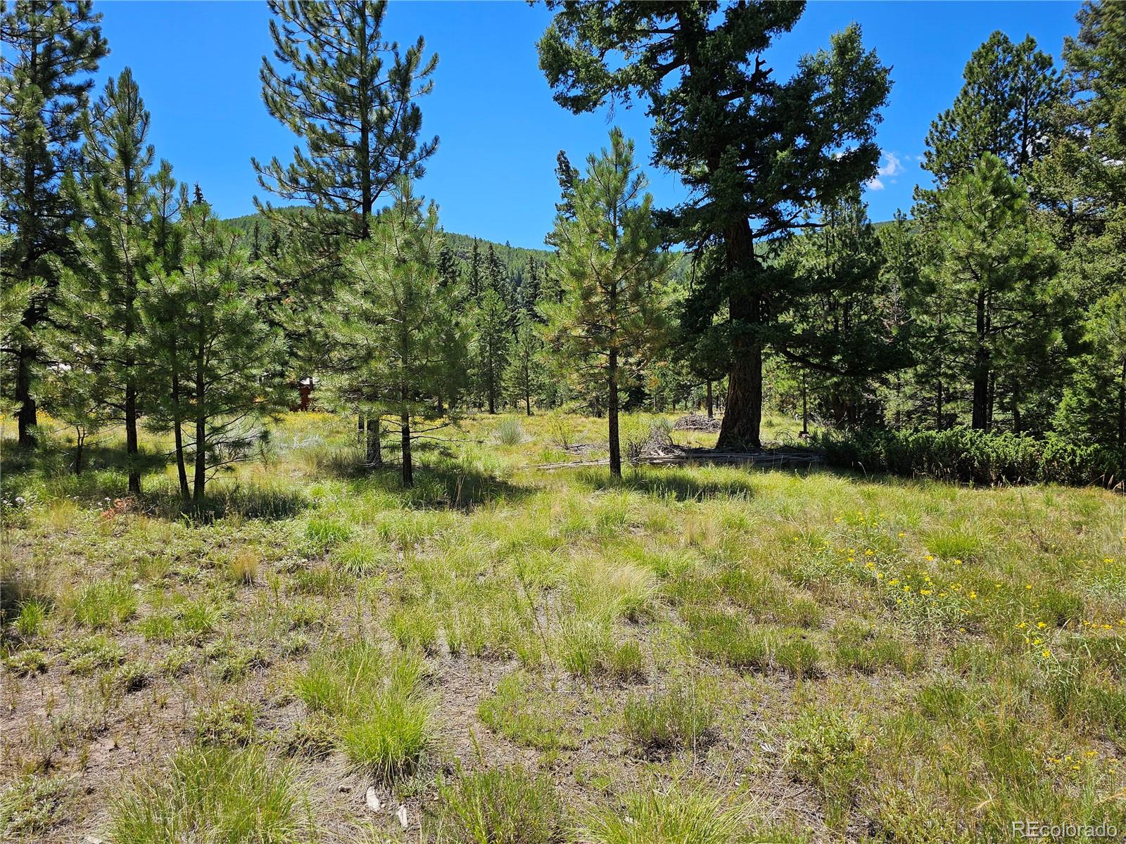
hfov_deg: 73.9
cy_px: 422
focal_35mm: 23
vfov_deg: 58.9
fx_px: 748
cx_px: 563
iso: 10
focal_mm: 6.3
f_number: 1.7
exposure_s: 1/497
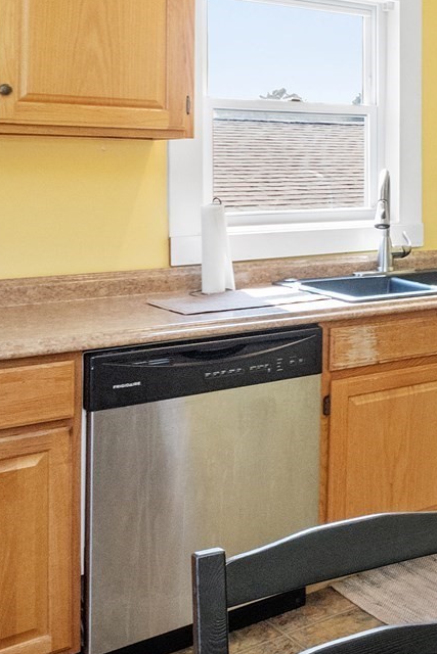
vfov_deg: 40.2
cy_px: 184
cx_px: 660
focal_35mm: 48
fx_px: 873
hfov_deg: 22.8
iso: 640
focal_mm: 10
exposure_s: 1/80
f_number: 6.3
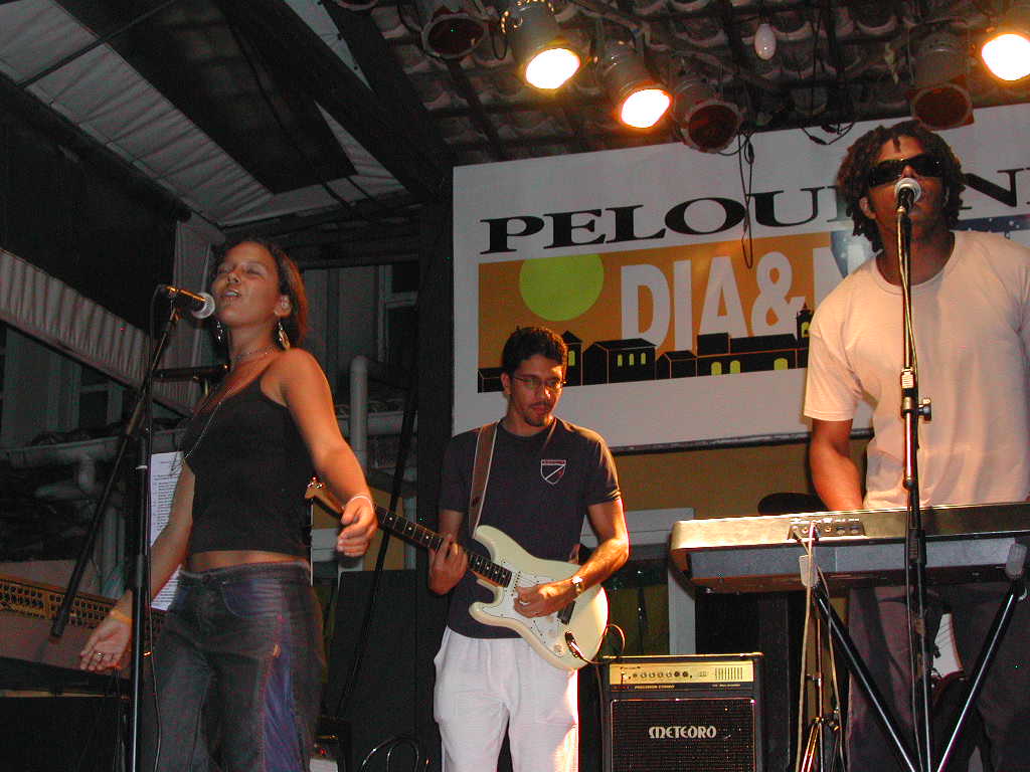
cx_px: 515
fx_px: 1845
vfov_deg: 23.7
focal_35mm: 62
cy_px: 386
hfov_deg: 31.2
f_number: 3.5
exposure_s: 1/60.1
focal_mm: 13.2
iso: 400
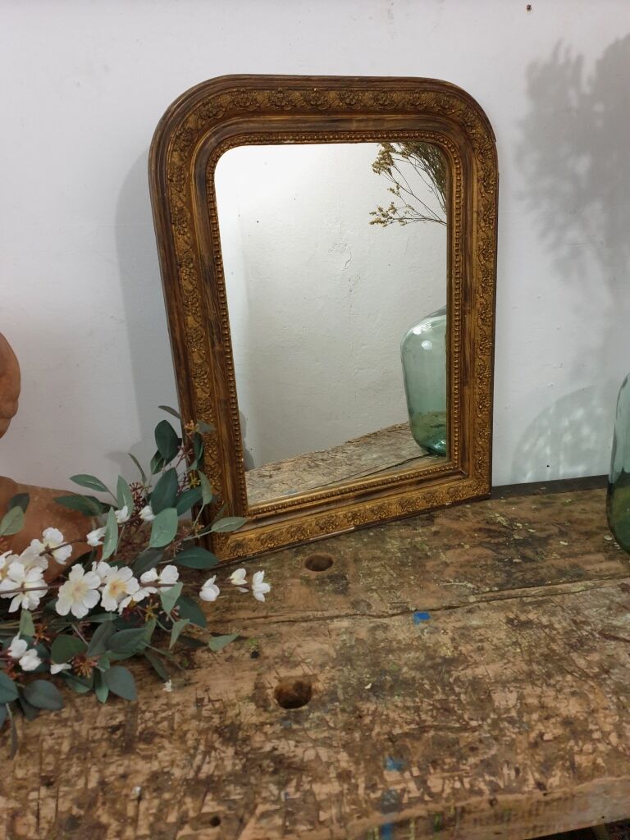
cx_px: 315
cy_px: 420
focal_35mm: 26
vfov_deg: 67.3
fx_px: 631
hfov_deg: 53.1
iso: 320
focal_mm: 4.3
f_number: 1.5
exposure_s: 1/50
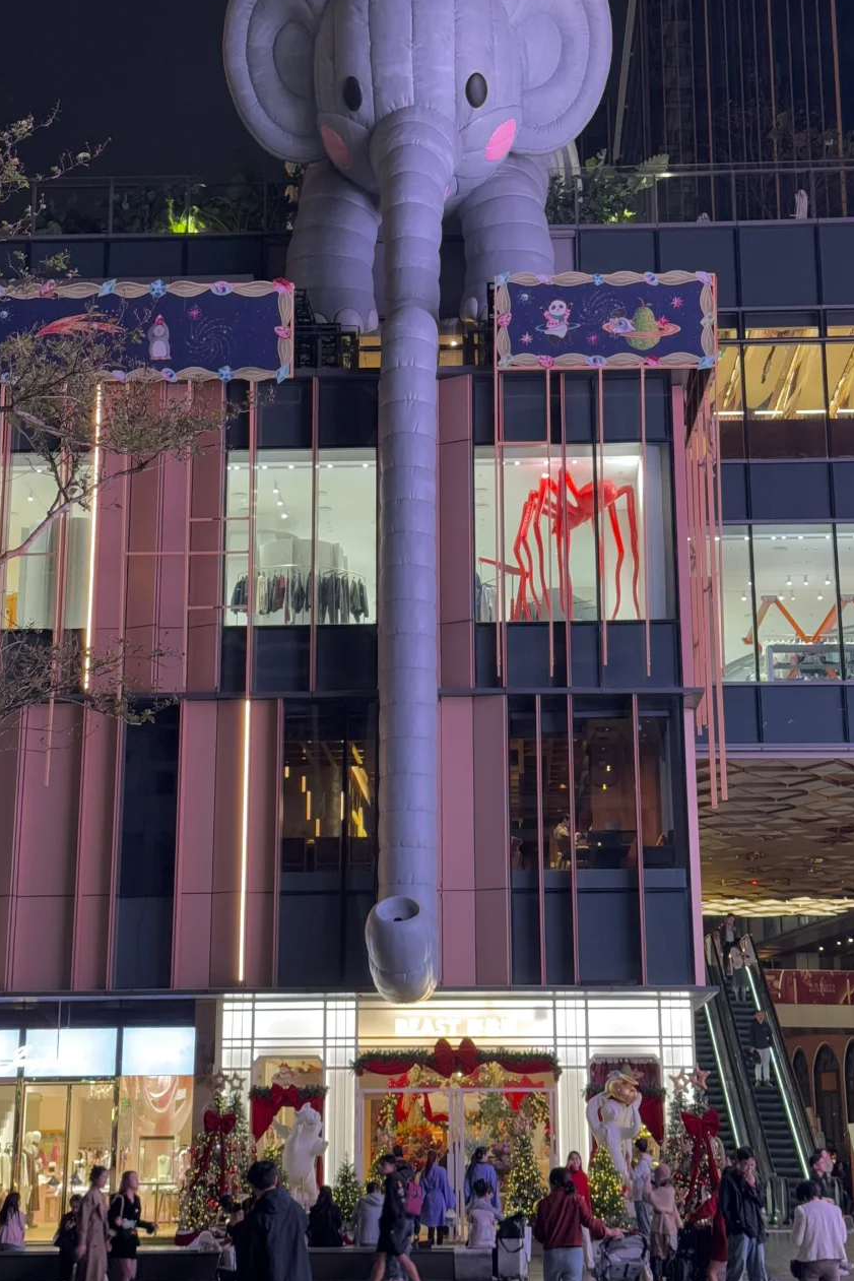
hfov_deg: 23.8
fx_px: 2028
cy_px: 553
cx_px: 432
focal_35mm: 57
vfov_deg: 35.0
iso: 200
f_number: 1.78
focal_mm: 6.76
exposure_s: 1/49
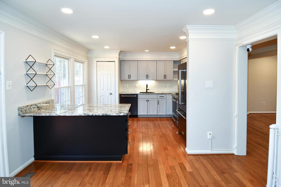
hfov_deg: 90.0
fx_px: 140
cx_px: 140
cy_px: 94
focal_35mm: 18
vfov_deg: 67.4
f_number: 4
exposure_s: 1/60
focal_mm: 12
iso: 320
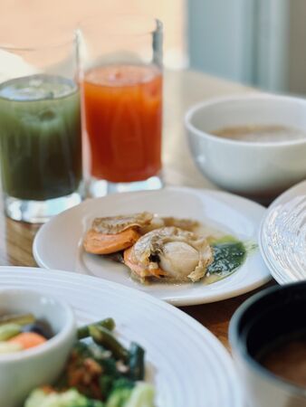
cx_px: 153
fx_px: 907
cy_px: 204
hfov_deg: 19.2
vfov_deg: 25.3
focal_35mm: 77
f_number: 2.8
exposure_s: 1/100
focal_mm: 9
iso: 80
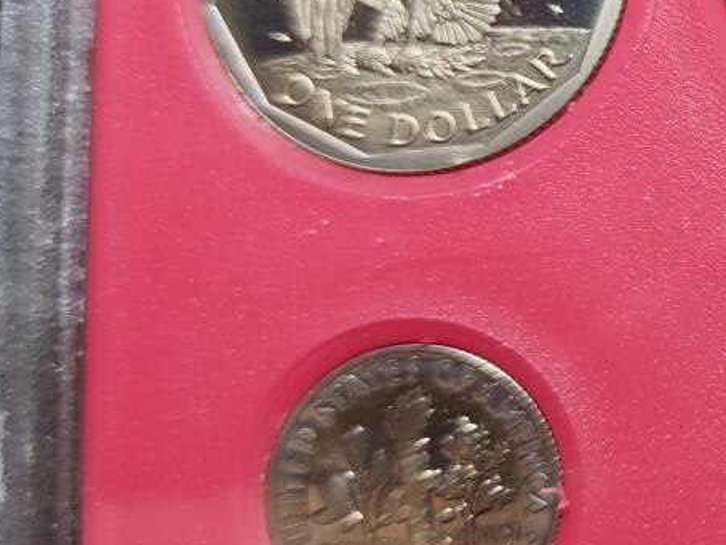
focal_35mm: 74
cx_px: 955
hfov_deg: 23.2
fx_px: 1553
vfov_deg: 19.9
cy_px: 201
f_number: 1.6
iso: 100
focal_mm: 5.84
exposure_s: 1/83.6
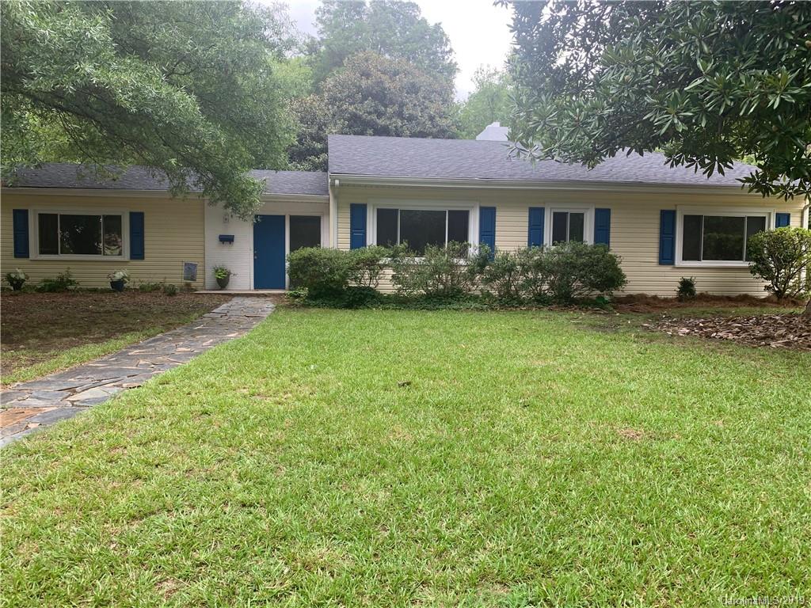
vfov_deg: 53.1
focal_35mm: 26
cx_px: 406
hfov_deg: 67.3
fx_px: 609
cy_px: 304
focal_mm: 4.25
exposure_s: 1/248
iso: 25
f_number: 1.8
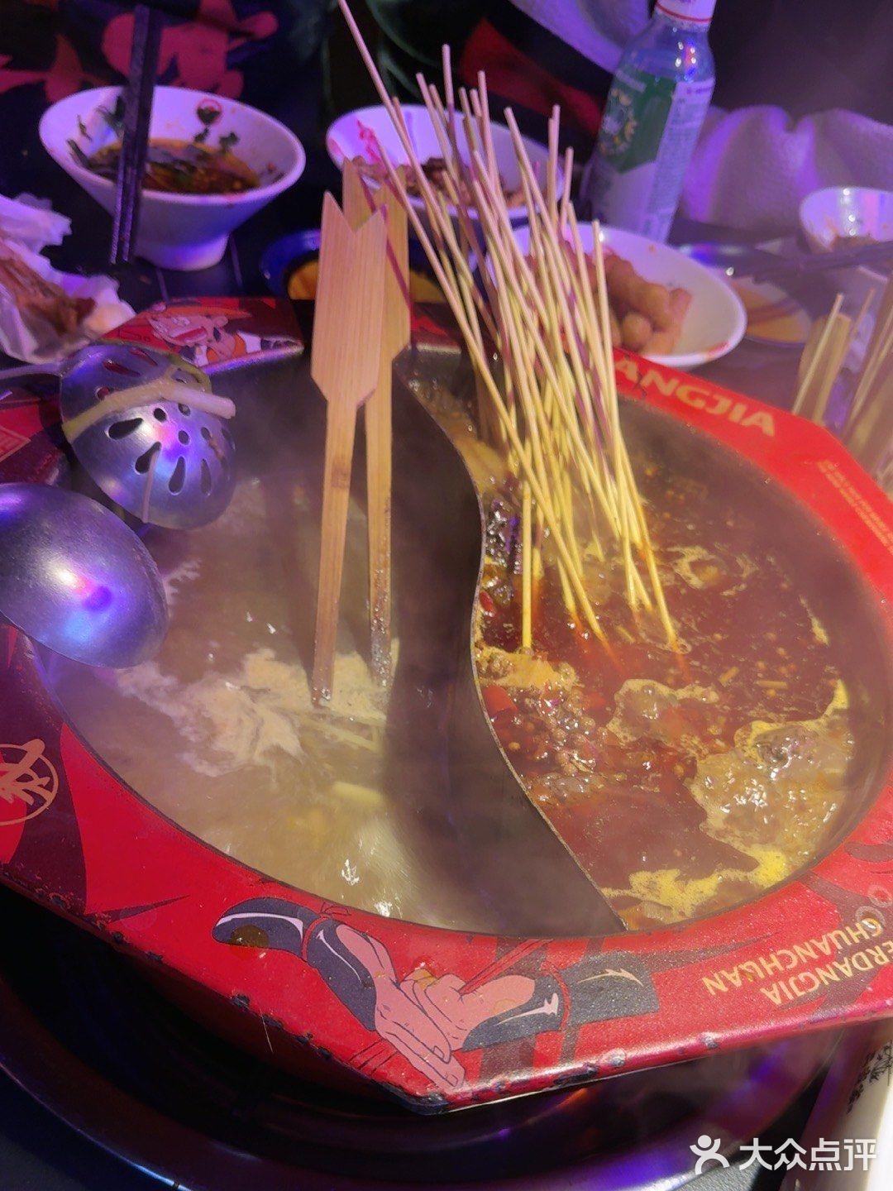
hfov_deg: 56.8
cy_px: 596
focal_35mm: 24
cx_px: 446
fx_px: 826
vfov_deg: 71.6
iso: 160
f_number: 1.78
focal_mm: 6.76
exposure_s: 1/50
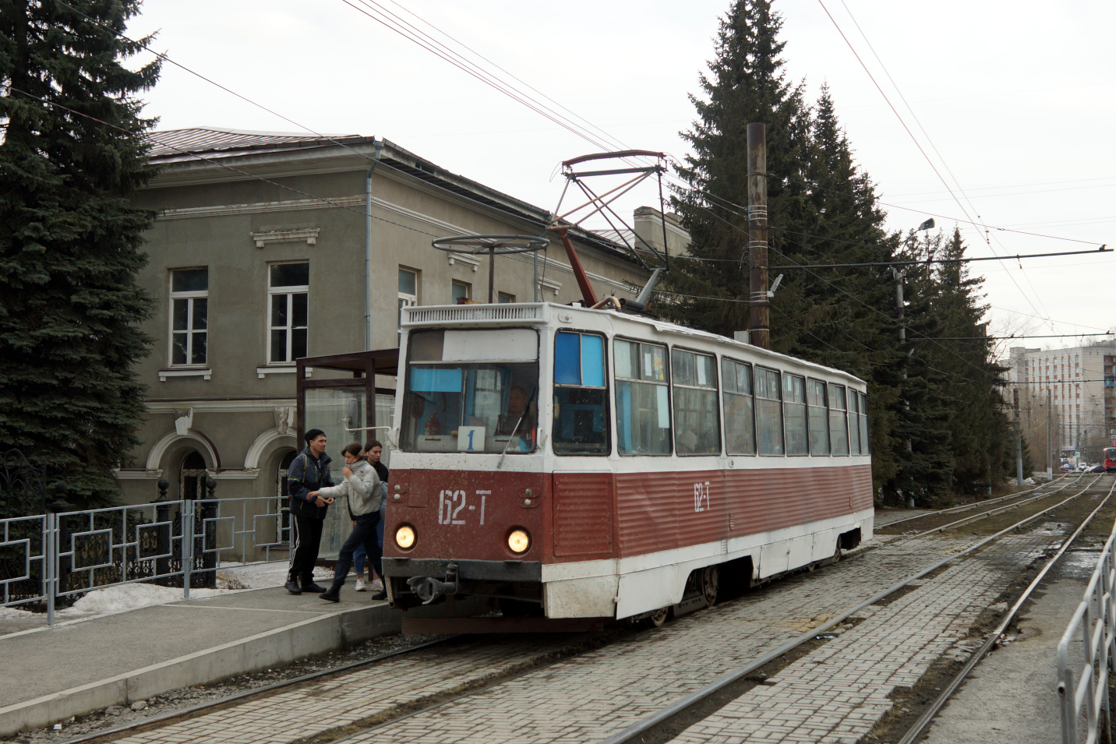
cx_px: 560
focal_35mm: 44
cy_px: 376
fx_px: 1364
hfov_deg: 44.5
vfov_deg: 30.5
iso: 100
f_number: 4.5
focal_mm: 28
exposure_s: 1/80
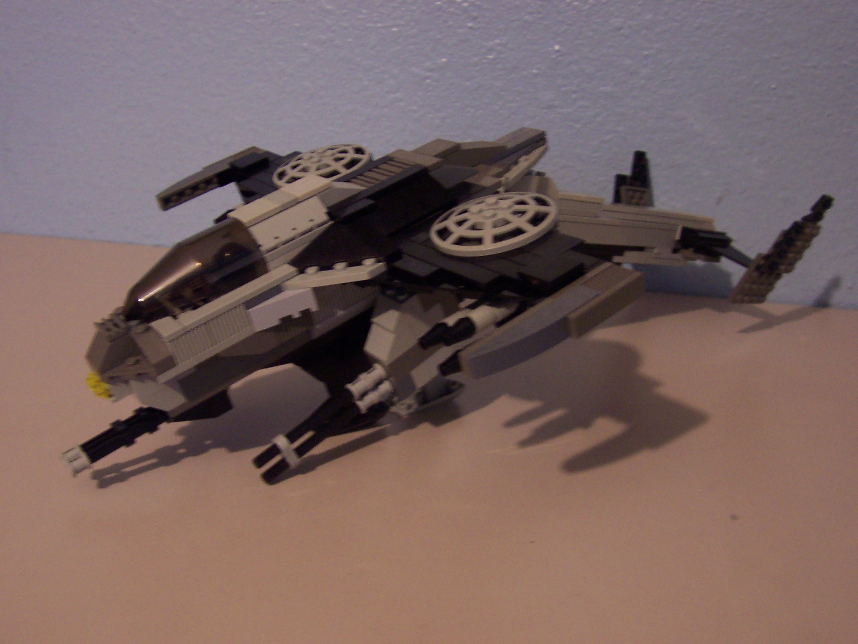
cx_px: 429
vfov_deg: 38.7
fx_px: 917
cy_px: 322
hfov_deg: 50.1
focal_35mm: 37
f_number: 2.8
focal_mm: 5.6
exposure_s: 1/8
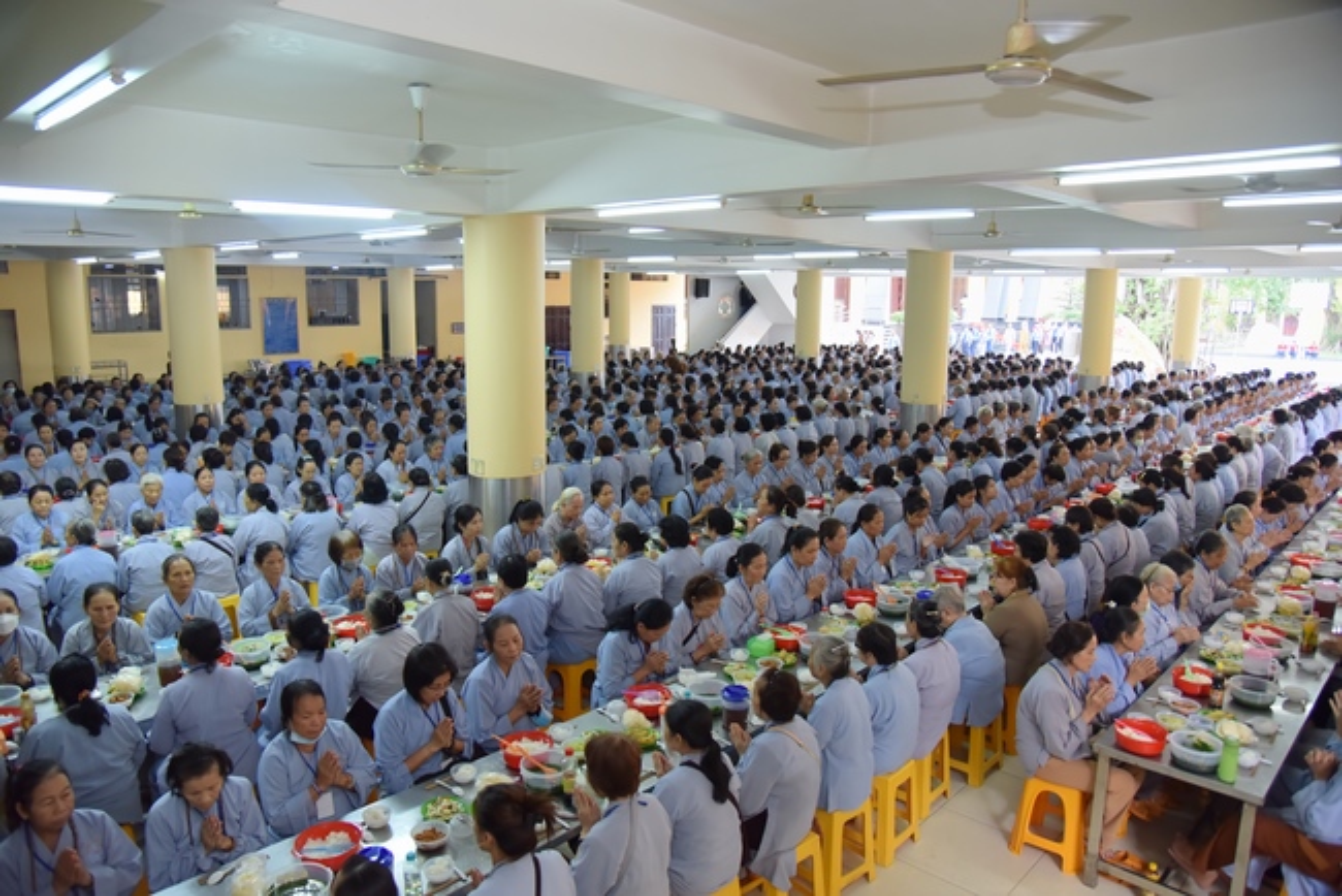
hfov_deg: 73.7
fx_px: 895
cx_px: 671
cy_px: 448
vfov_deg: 53.2
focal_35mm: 24
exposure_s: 1/125
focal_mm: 24
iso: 1000
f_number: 4
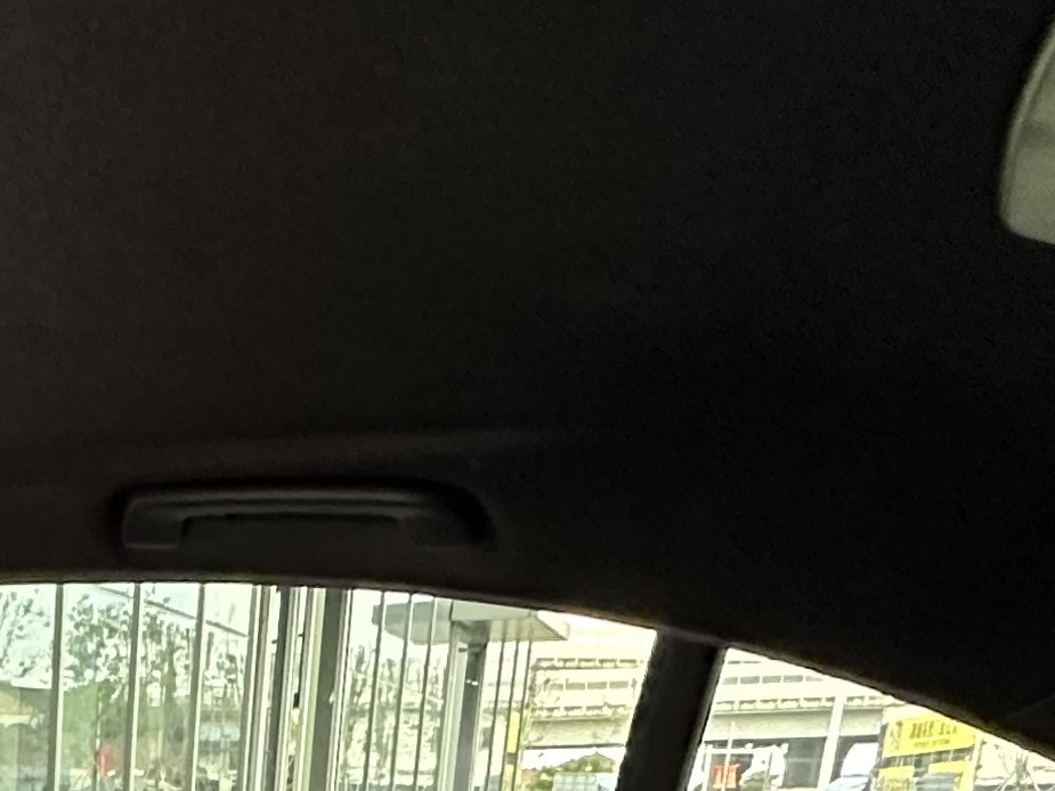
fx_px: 1859
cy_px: 1427
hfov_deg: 27.8
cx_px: -210
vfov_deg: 18.6
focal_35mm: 61
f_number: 2.2
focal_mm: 2.22
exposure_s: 1/60
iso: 500
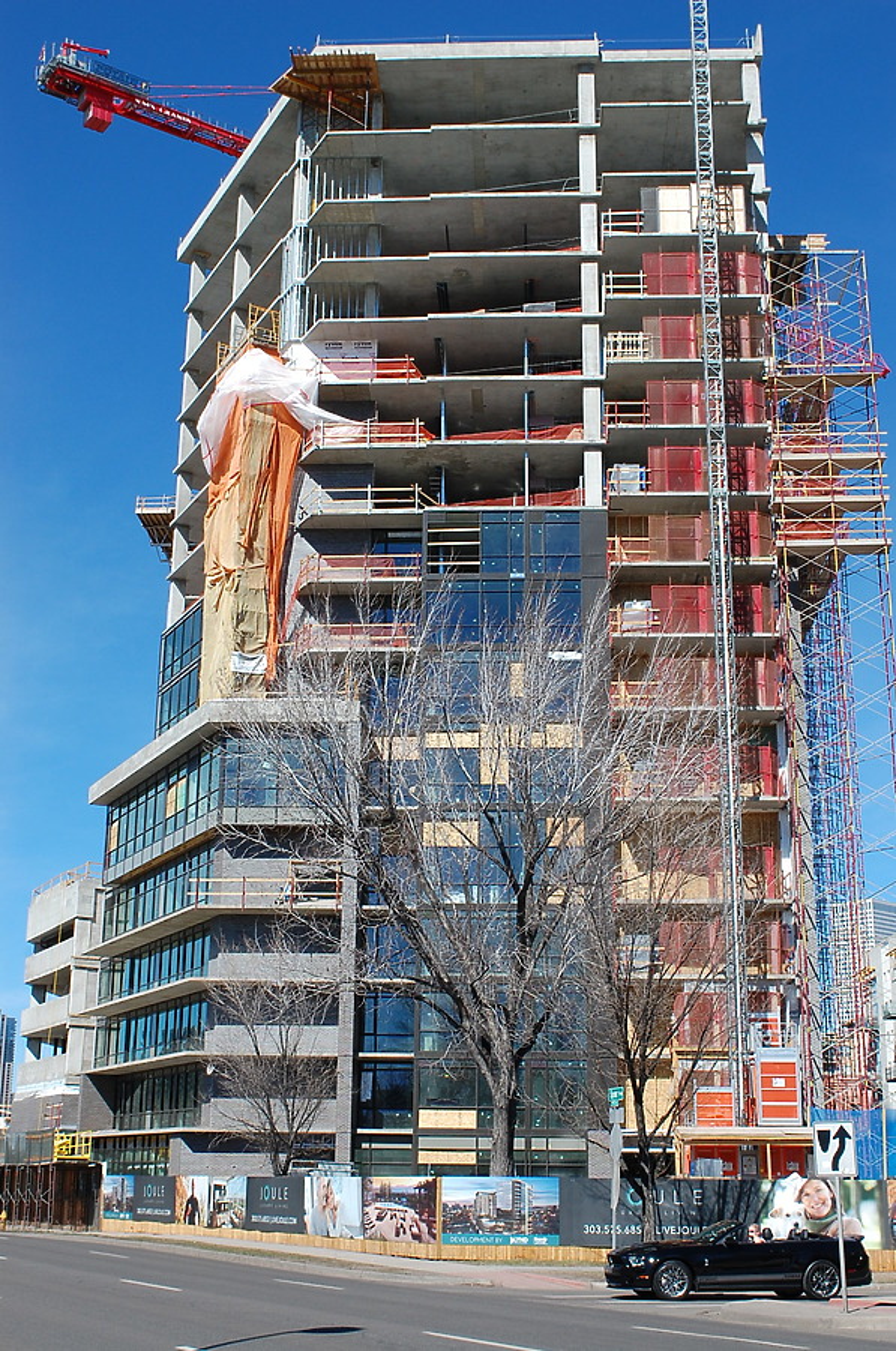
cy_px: 676
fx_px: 1573
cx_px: 448
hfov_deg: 31.8
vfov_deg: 46.5
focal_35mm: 42
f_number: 10
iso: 200
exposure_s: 1/250
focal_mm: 28
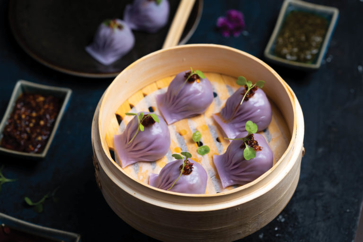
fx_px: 907
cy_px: 121
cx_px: 182
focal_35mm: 90
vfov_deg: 15.2
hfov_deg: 22.6
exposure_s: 1/100
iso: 640
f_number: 5
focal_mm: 90
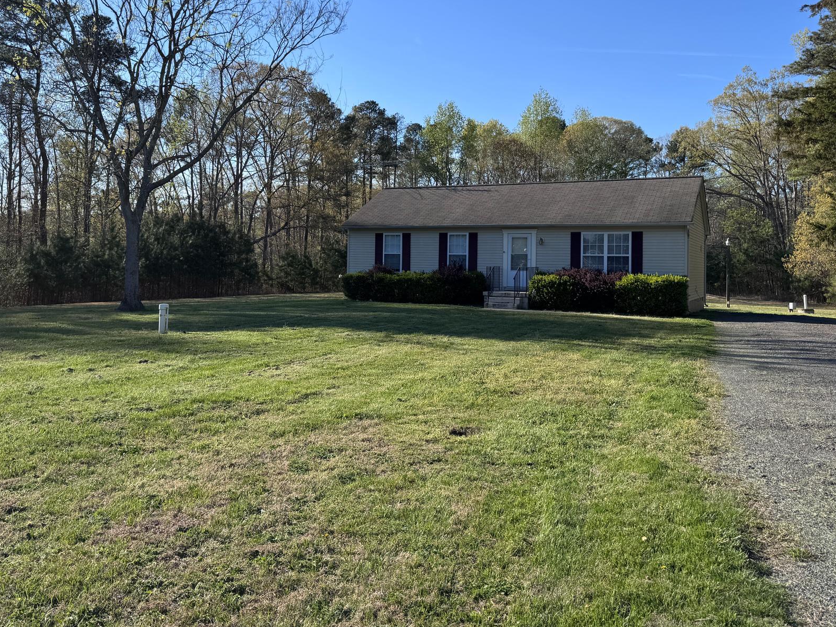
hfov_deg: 58.3
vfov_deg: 45.2
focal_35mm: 31
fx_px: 749
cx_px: 394
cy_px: 258
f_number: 1.78
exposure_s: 1/3096
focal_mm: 6.76
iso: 80
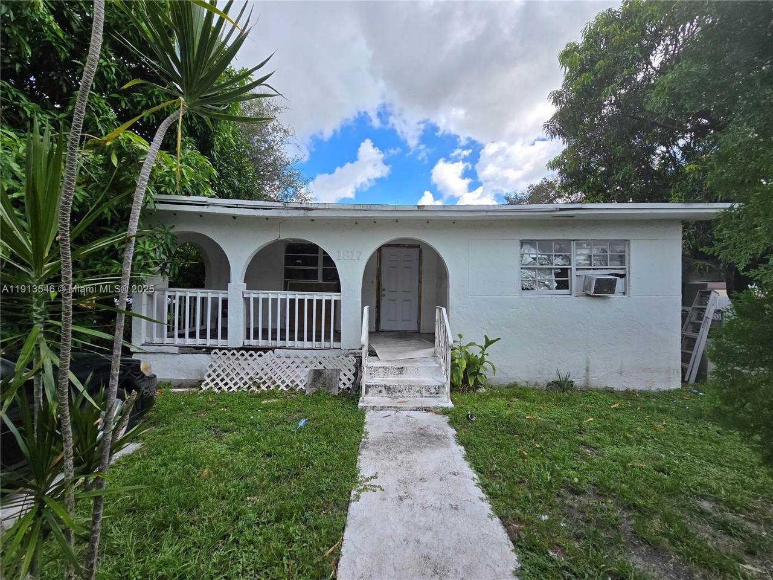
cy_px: 290
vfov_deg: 89.9
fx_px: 290
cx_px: 386
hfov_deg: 106.2
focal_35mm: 13
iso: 50
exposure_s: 1/1084
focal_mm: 2.2
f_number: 2.2
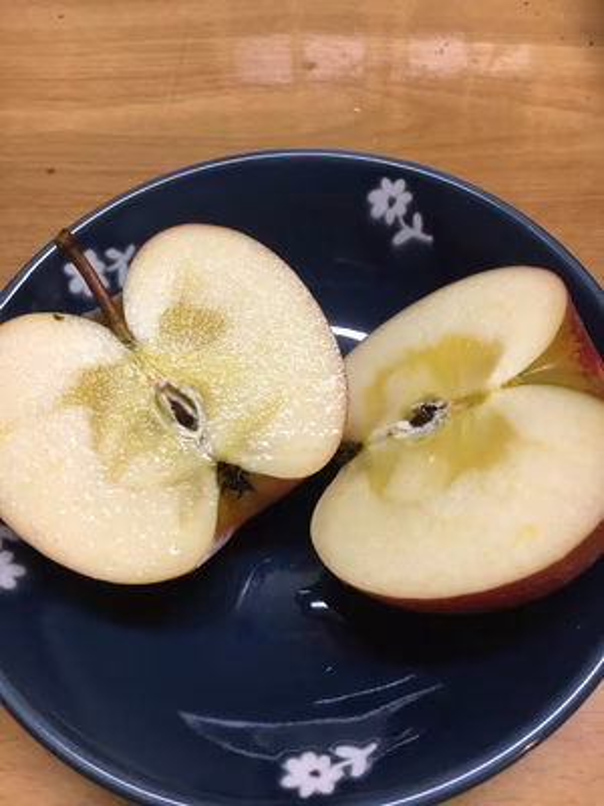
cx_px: 302
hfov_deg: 48.2
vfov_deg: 61.7
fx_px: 675
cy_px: 403
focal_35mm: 29
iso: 125
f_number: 2.2
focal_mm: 4.15
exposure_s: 1/33
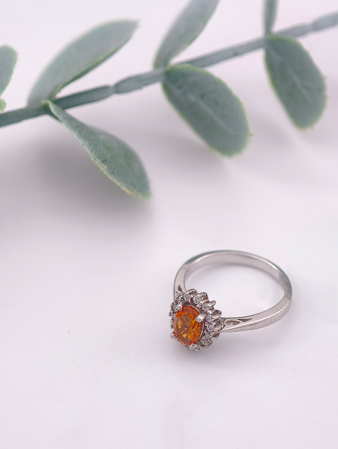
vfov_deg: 15.1
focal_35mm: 130
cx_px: 169
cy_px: 224
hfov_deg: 11.4
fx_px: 1688
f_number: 2.67
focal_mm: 22.48
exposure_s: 1/200
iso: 125
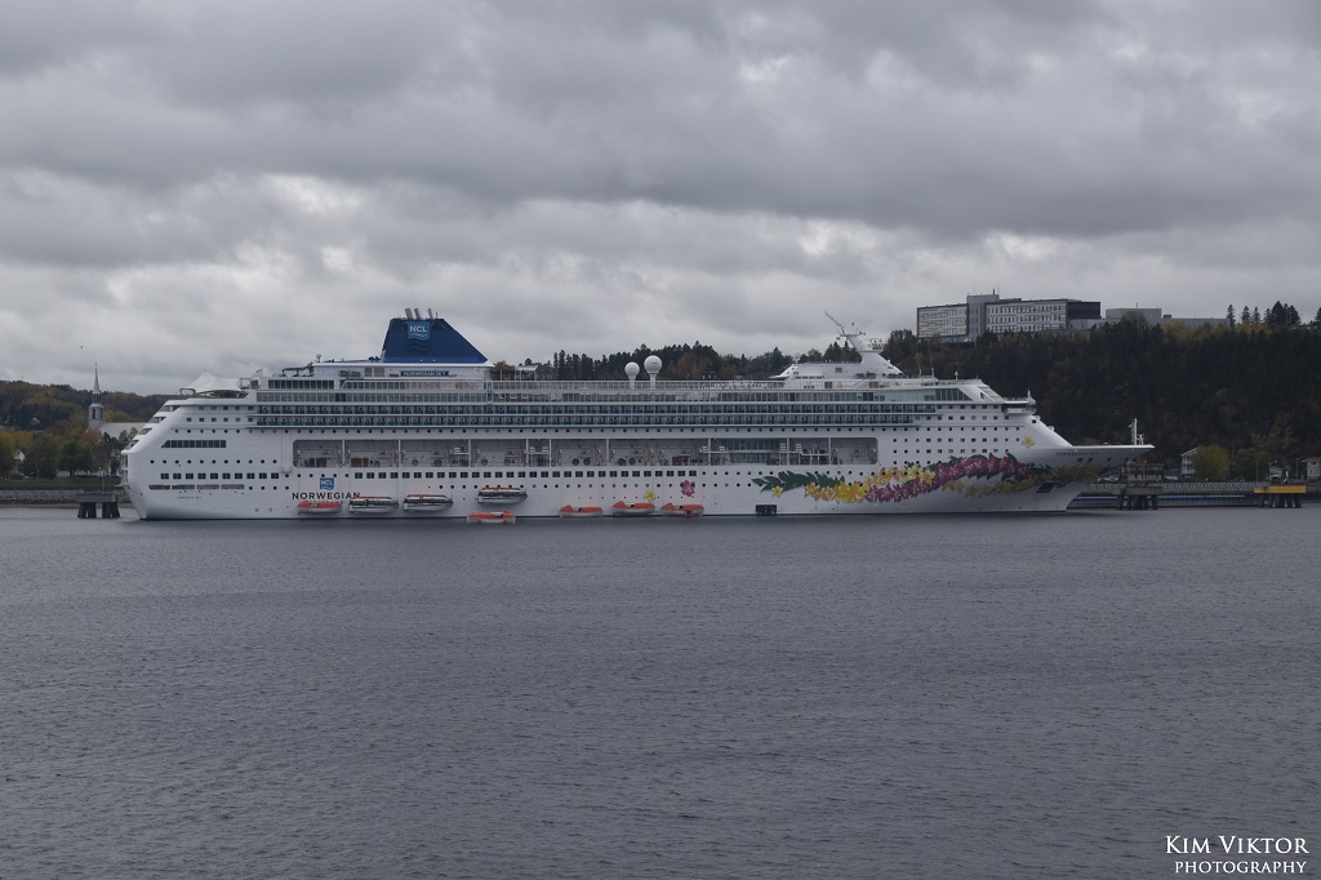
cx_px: 660
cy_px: 440
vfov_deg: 10.7
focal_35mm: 128
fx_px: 4677
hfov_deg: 16.1
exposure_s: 1/400
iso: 200
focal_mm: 85
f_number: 10
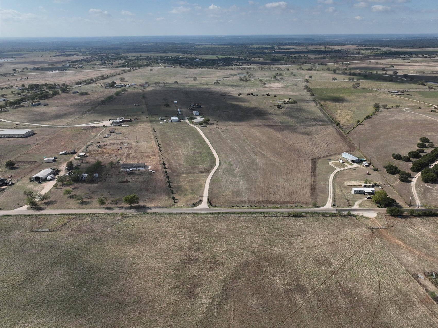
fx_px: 367
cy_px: 151
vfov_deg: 48.2
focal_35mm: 29
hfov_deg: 61.1
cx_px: 264
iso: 110
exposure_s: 1/2000
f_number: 4.5
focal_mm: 12.29
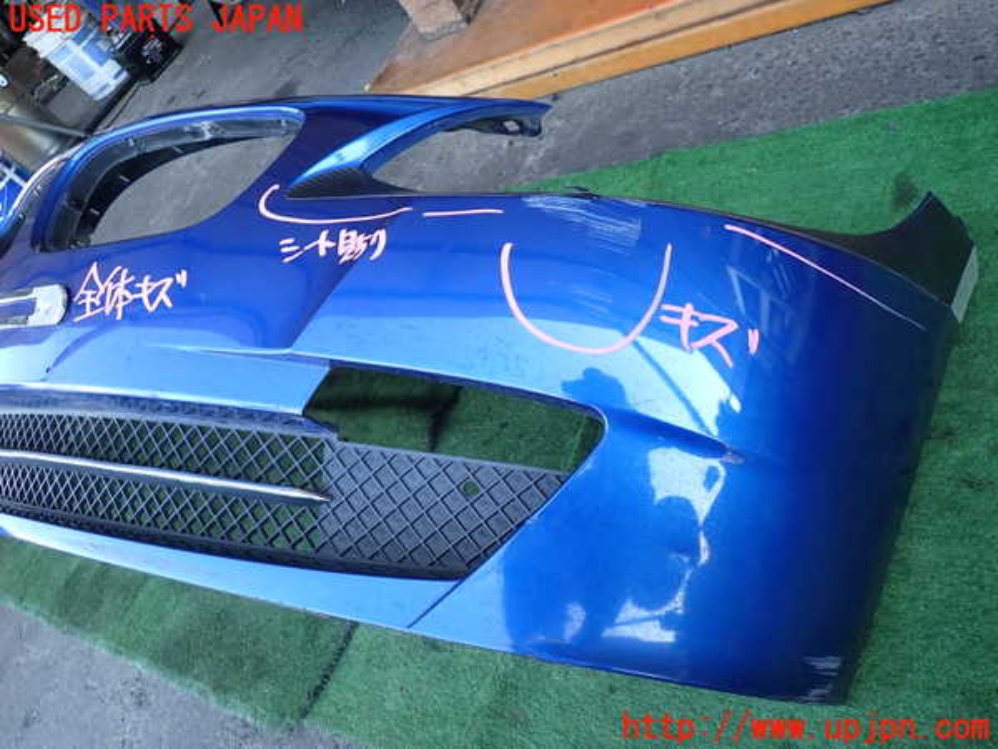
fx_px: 721
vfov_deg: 54.9
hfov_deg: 69.4
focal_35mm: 25
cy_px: 374
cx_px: 499
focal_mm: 4.5
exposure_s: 1/125
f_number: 2
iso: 160
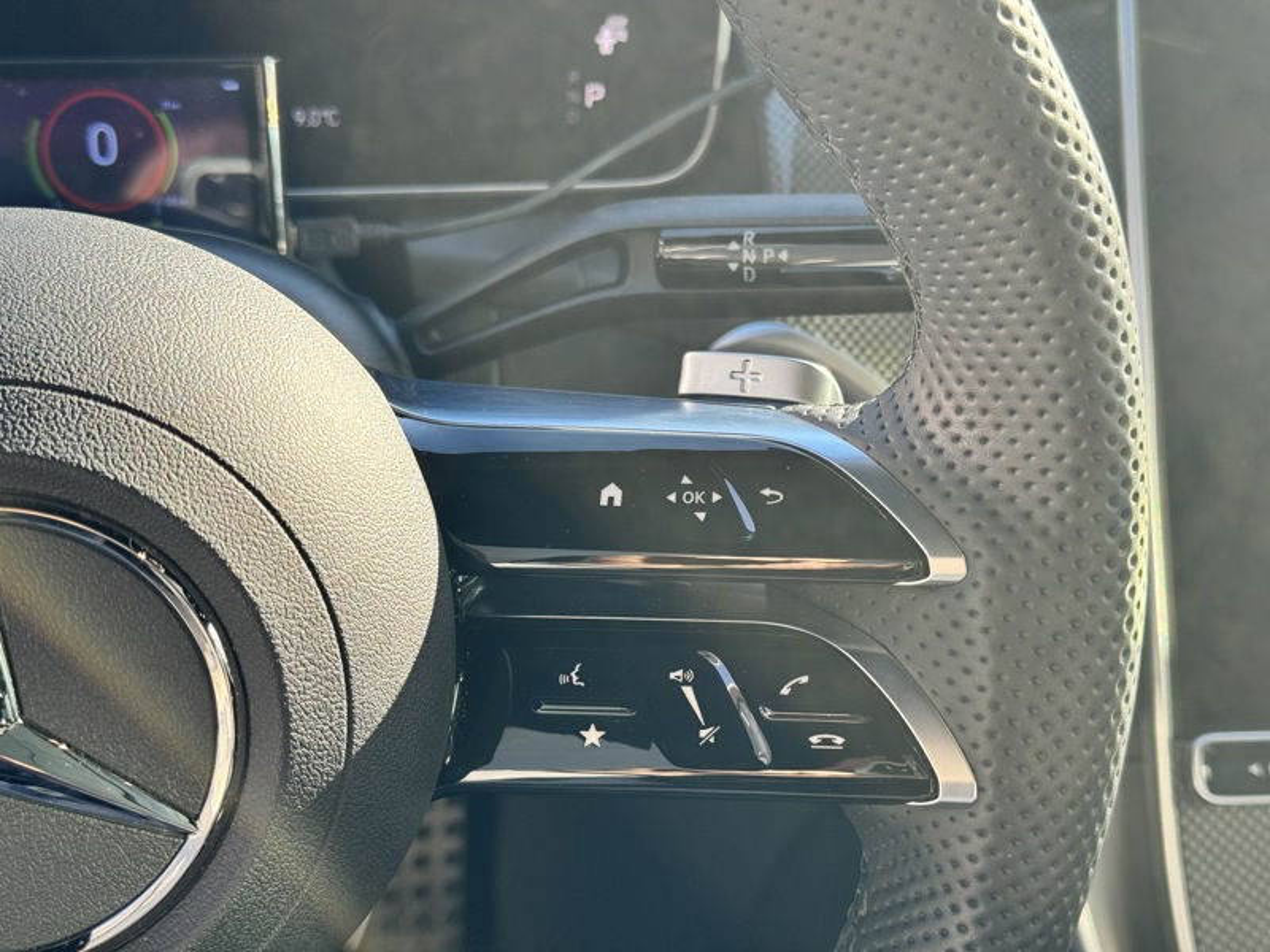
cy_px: 476
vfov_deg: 30.3
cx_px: 635
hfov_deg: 39.7
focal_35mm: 48
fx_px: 1761
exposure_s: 1/372
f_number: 1.78
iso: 64
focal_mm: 6.76
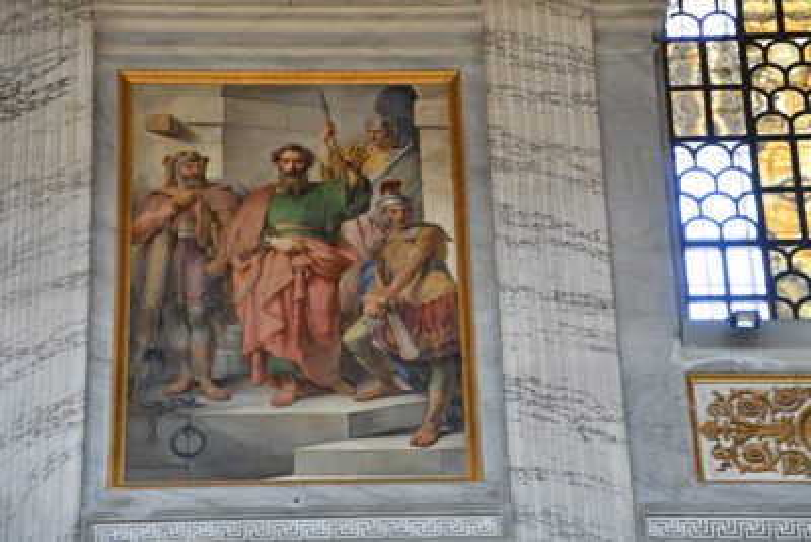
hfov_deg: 12.4
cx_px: 406
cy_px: 271
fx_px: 3718
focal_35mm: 165
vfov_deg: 8.3
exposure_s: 1/50
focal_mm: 110
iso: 1600
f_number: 5.6
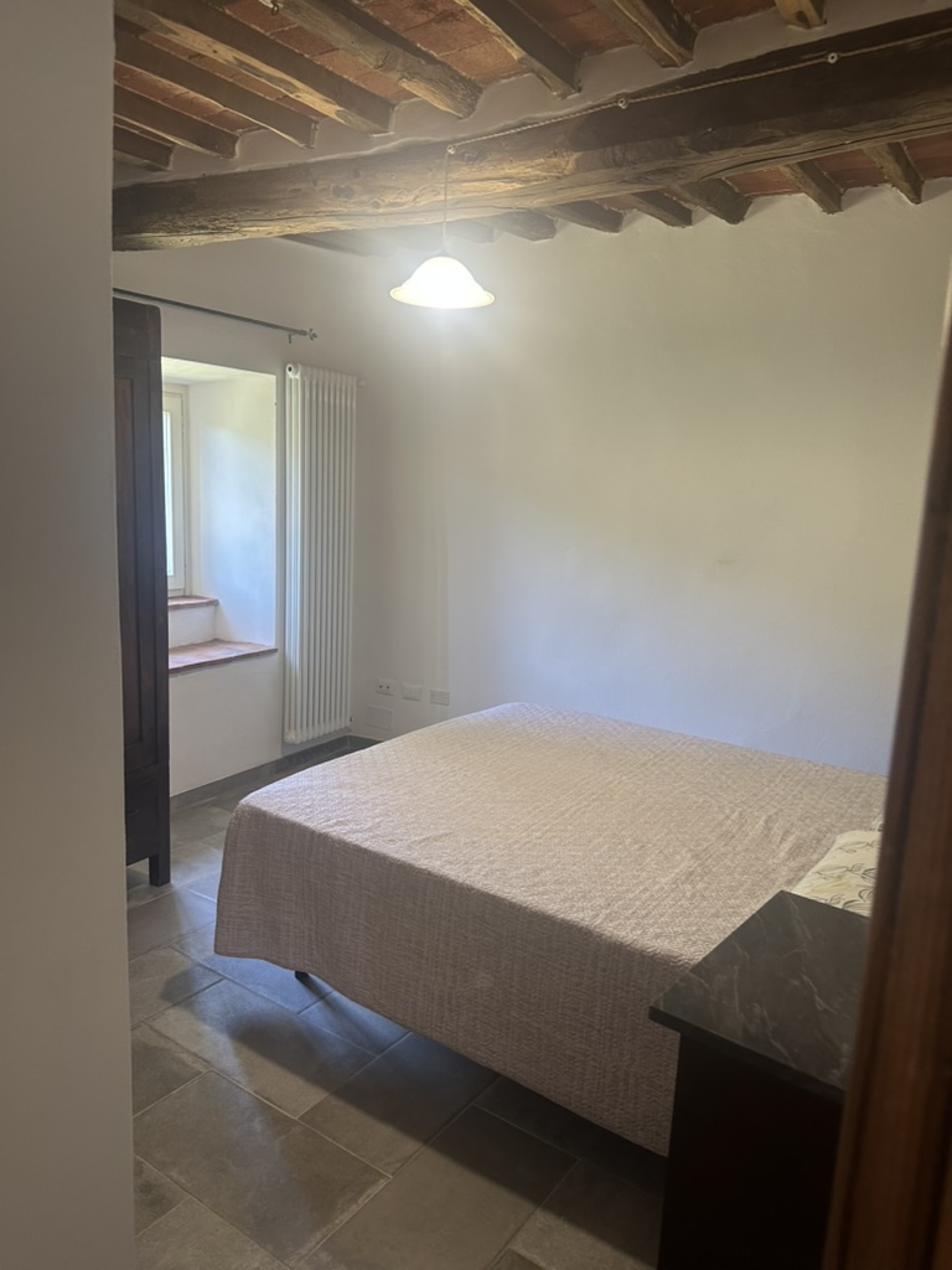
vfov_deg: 71.6
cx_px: 476
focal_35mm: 24
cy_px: 635
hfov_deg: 56.8
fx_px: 880
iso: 125
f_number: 1.78
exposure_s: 1/50
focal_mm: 6.86
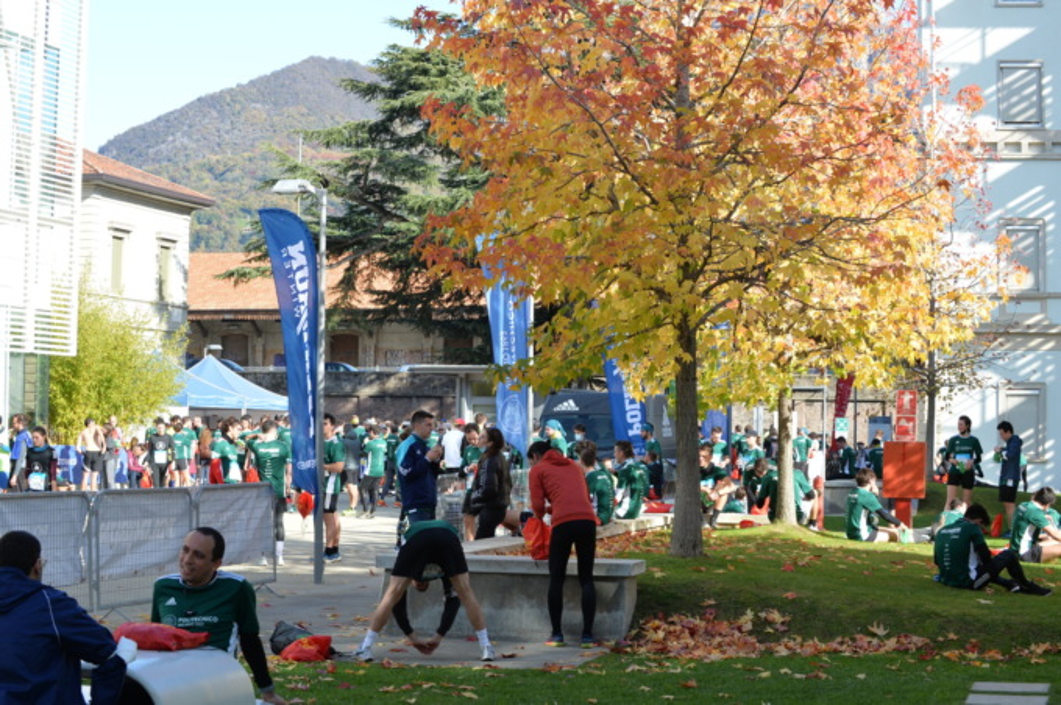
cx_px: 530
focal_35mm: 70
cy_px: 352
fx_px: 2061
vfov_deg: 19.4
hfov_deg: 28.9
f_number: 11
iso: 320
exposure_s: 1/125
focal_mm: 70
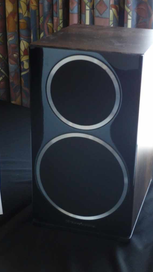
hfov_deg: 18.8
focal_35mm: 64
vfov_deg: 32.8
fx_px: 461
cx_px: 92
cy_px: 135
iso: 400
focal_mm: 9.9
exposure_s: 1/10
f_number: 4.2
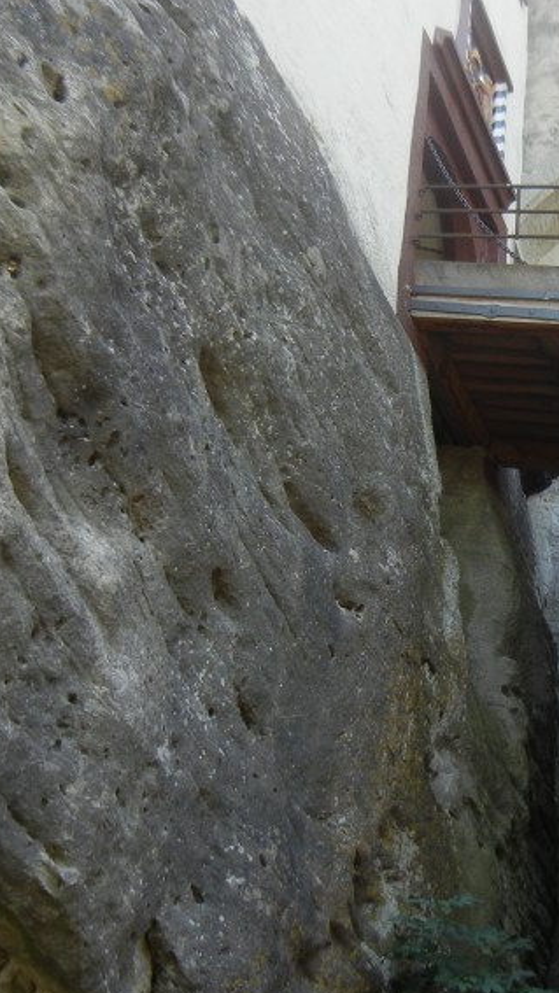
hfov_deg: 19.7
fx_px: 1554
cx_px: 573
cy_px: 415
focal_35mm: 59
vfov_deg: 35.4
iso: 160
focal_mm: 5.4
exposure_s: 1/135
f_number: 3.5
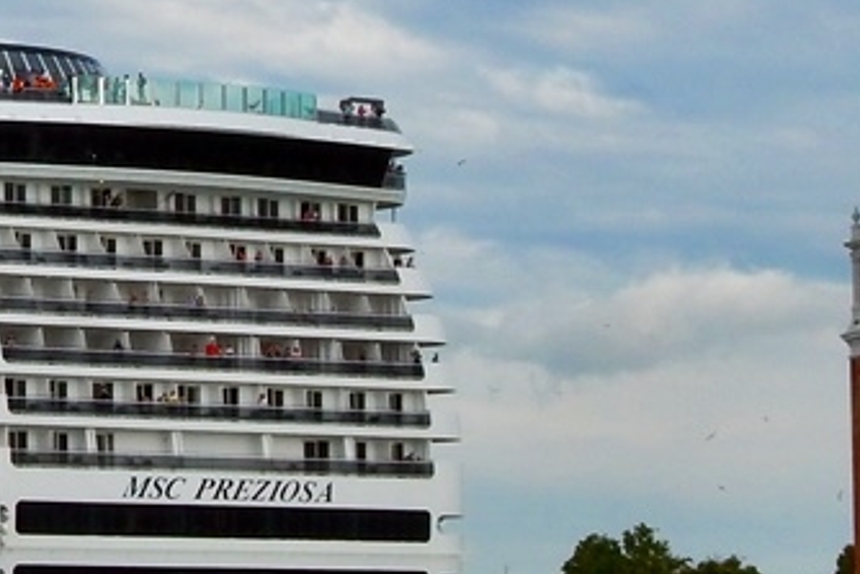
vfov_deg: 6.3
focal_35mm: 219
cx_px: -420
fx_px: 5234
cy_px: 134
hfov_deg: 9.2
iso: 125
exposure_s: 1/1000
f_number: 3.8
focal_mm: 9.7
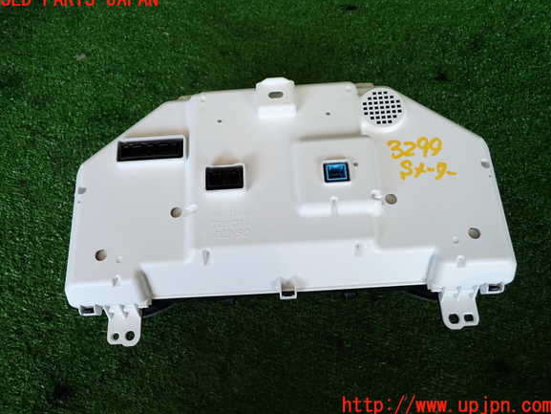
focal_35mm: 26
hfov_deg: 67.3
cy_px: 203
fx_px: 414
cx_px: 271
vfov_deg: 53.1
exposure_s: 1/160
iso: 100
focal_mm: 4.5
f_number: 2
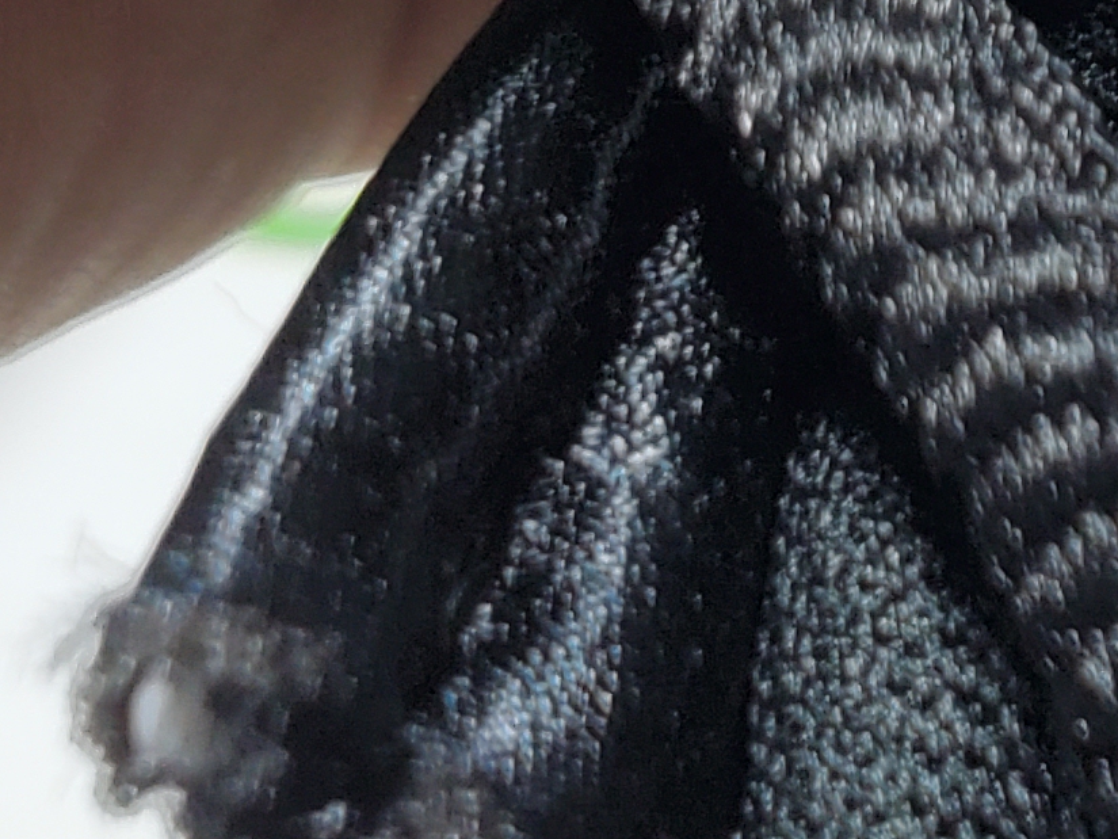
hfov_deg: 13.0
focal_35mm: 127
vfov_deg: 11.3
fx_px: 4102
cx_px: 2369
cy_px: -309
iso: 50
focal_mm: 4.3
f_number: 2.4
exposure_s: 1/122
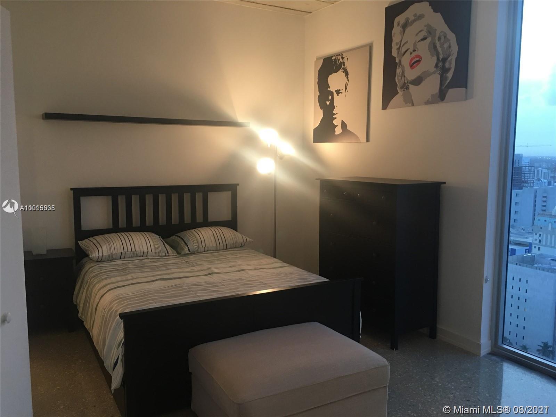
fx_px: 466
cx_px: 278
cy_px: 208
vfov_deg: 48.2
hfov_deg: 61.7
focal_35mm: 29
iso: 50
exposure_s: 1/15
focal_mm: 4.15
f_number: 2.2
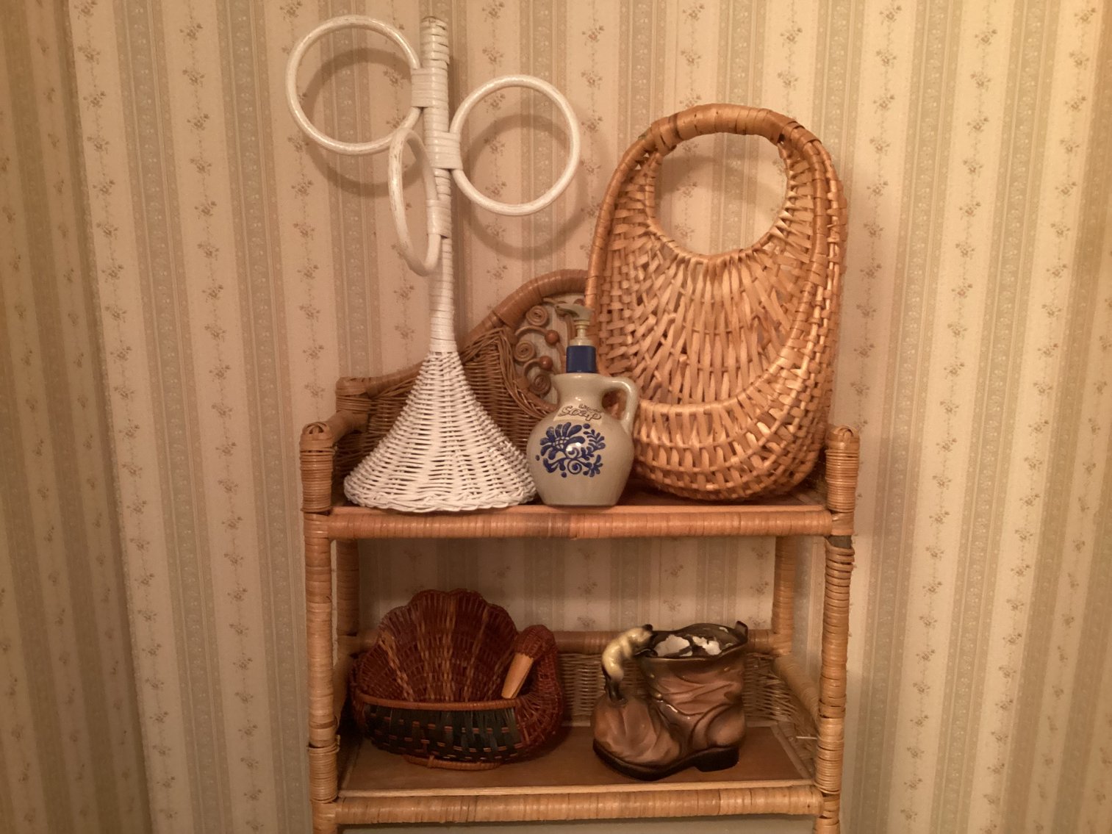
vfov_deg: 45.4
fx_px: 996
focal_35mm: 31
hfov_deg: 58.3
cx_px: 556
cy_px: 417
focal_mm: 3.3
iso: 500
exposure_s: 1/30
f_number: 2.4
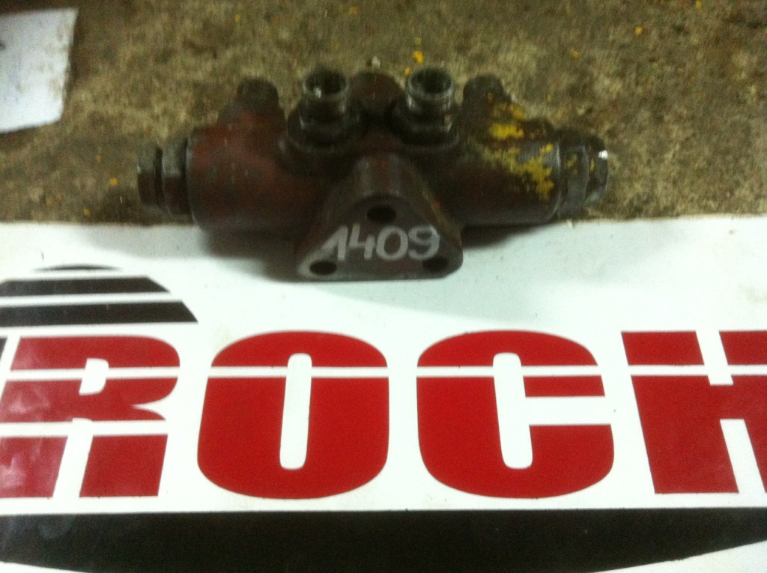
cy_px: 286
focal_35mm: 35
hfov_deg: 52.7
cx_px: 384
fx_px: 774
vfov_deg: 40.6
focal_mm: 3.85
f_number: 2.8
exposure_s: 1/17
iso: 500
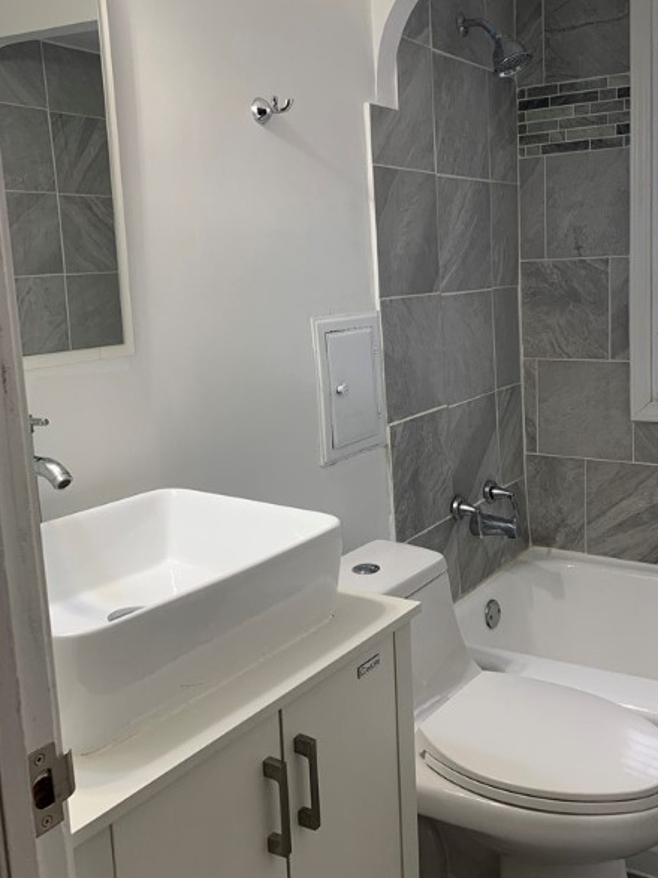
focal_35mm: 34
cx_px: 422
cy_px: 410
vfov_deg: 53.9
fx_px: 862
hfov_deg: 41.4
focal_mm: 4.25
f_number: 1.8
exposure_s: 1/120
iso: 64
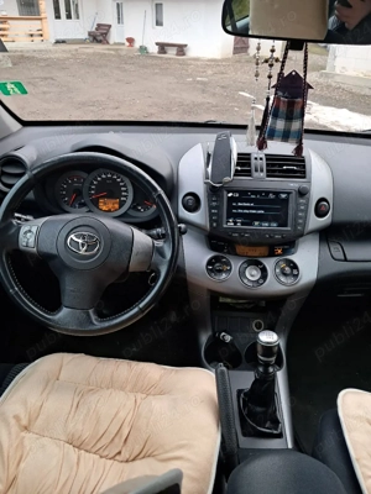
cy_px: 247
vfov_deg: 65.3
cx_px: 186
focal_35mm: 27
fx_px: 386
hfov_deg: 51.4
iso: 160
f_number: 1.8
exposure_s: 1/60.2
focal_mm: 4
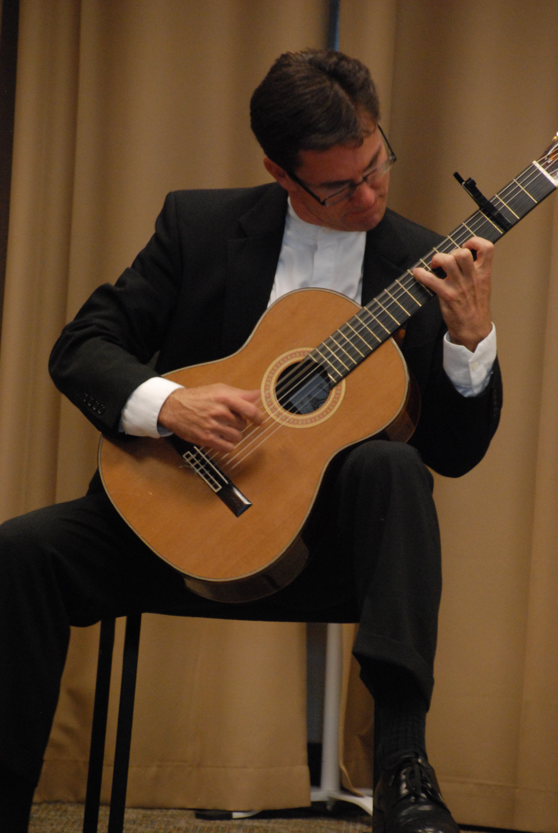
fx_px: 5390
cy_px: 416
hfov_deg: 5.9
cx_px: 279
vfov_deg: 8.8
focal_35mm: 232
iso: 1600
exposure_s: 1/20
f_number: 6
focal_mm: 155
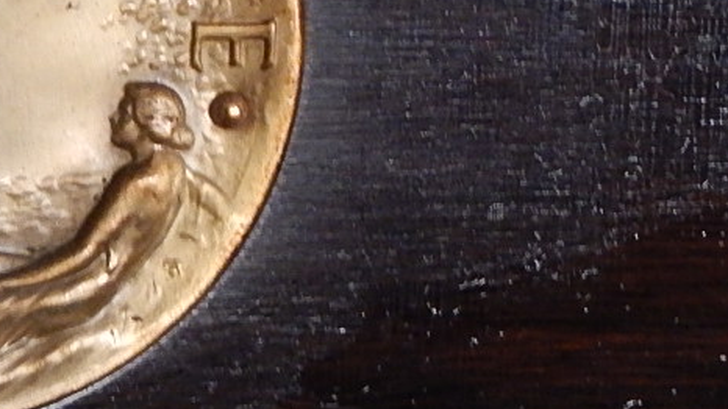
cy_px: -33
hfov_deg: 3.6
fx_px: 11542
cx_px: -148
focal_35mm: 598
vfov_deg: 2.0
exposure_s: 1/20
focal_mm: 28.7
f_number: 5.1
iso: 400
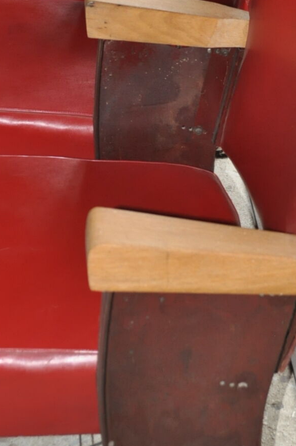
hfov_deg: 17.0
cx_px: 158
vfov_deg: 25.3
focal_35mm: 80
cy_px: 154
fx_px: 989
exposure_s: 1/60
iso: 800
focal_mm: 22
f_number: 3.8
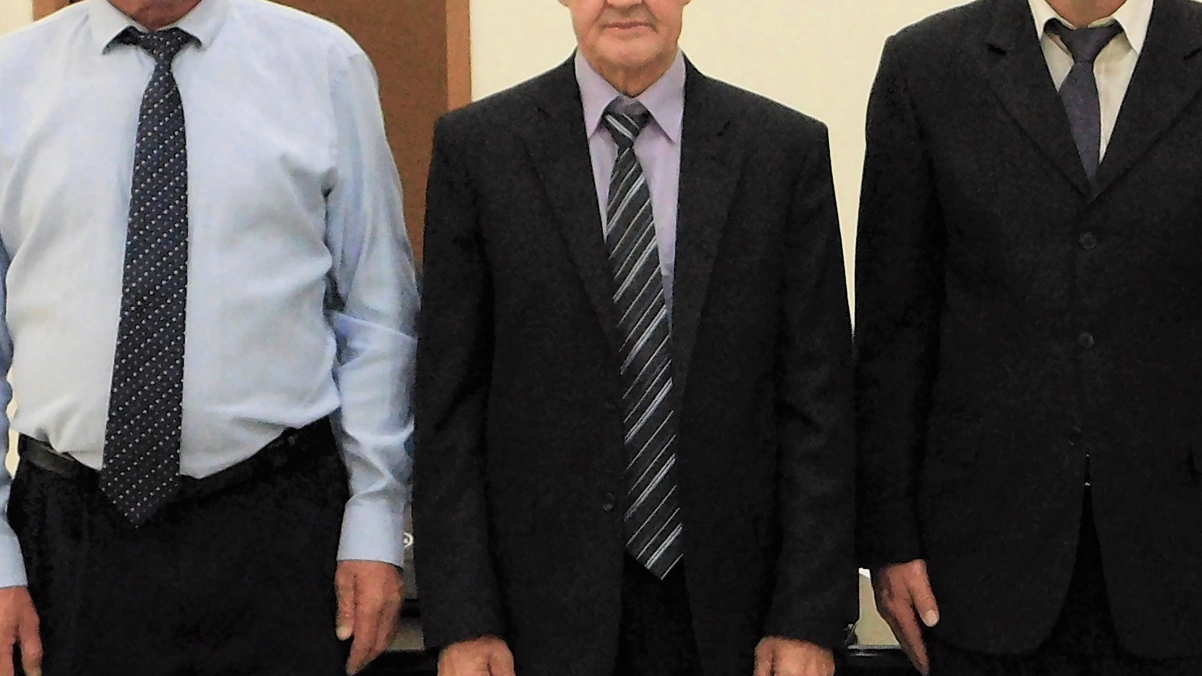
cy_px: 402
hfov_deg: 22.3
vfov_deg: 12.7
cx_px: 892
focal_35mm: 95
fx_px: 3028
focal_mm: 7.1
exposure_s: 1/30
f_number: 3.6
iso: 1600
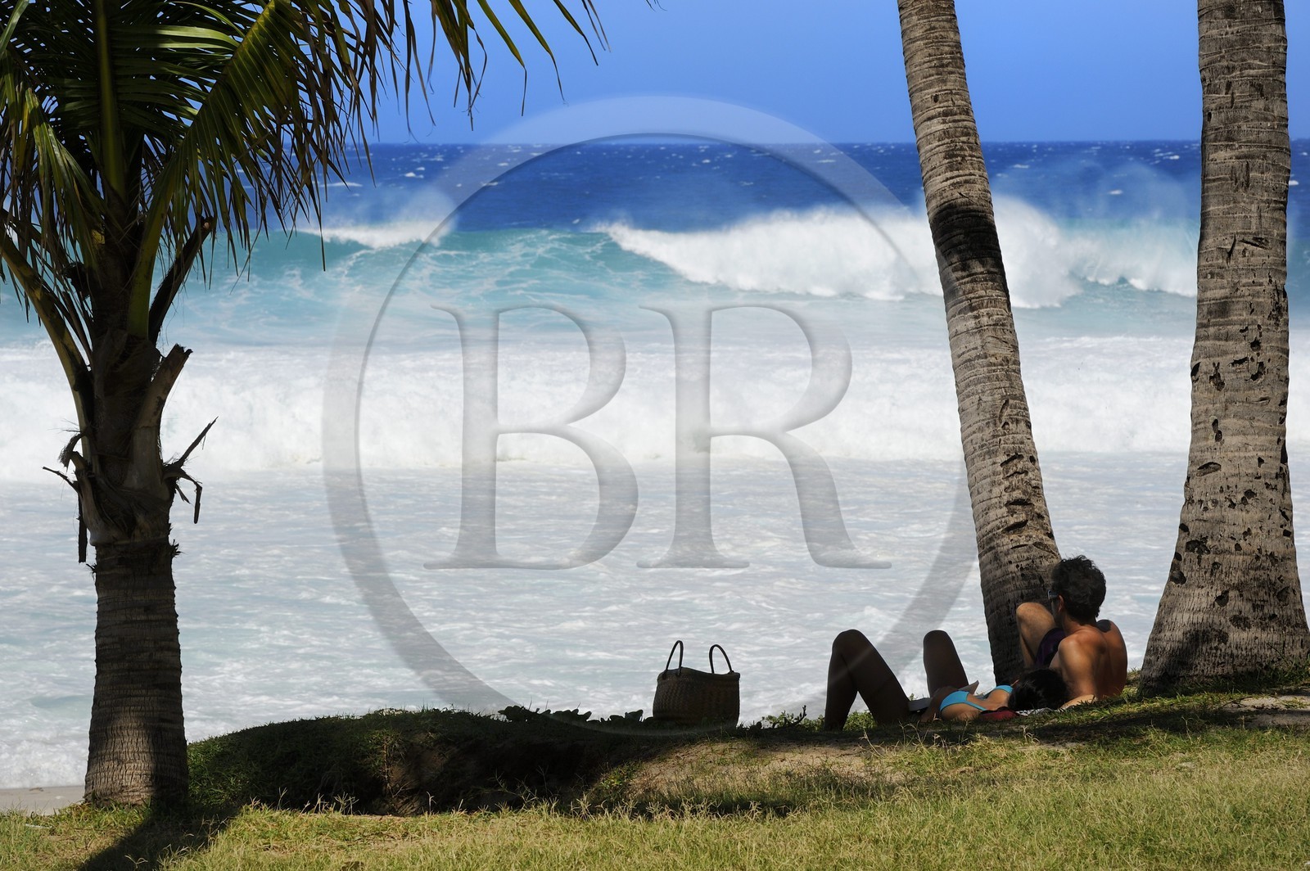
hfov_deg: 13.7
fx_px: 5454
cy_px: 436
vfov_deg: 9.1
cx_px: 655
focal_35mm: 150
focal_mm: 150
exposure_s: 1/250
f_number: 16
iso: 200
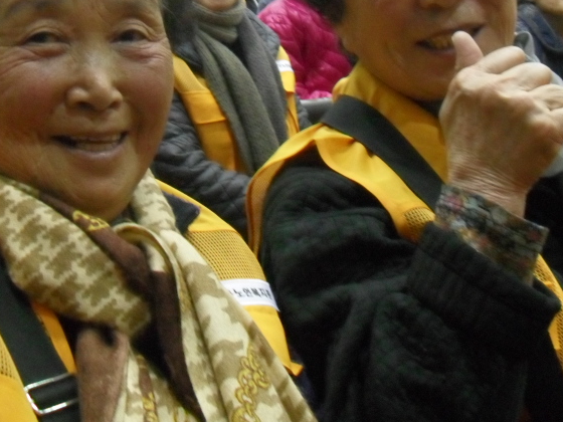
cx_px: 266
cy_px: 107
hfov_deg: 30.3
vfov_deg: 22.7
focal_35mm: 64
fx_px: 1041
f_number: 2.8
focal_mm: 6.2
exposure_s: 1/15
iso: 320
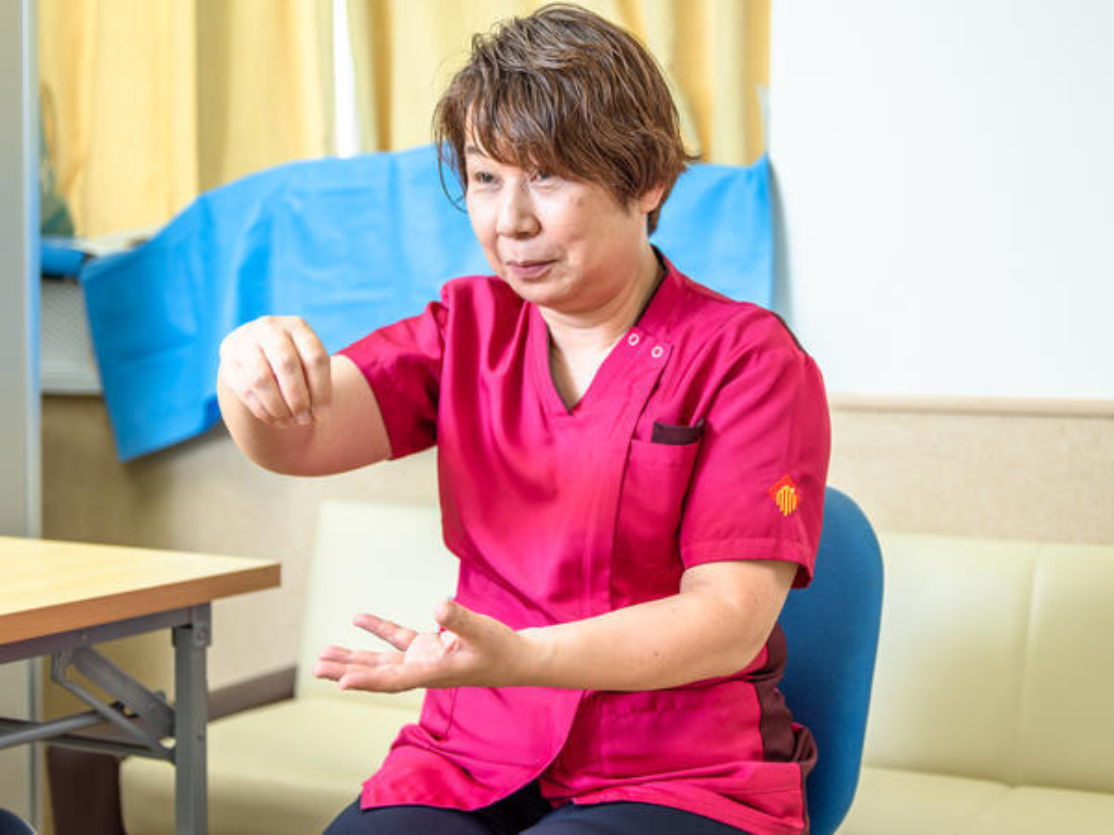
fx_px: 1931
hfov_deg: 32.2
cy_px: 418
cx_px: 557
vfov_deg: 24.4
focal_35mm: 60
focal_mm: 30
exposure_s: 1/160
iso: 200
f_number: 1.7
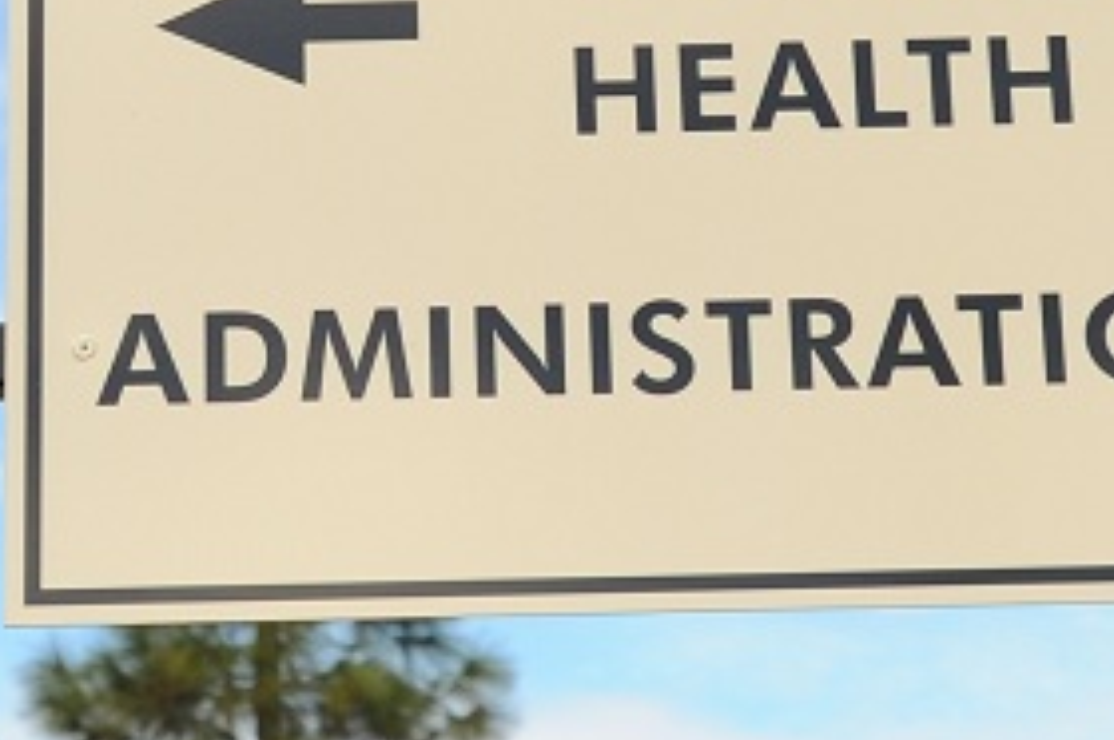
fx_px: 4513
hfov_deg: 14.1
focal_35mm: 146
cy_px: -60
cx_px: 380
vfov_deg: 9.3
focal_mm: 32
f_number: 4
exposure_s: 1/2000
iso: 400
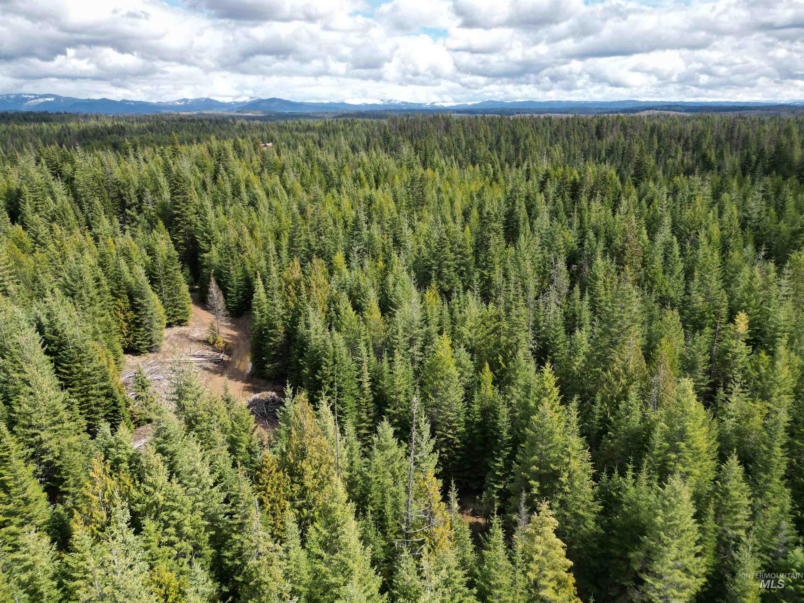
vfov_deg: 56.8
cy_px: 302
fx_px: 557
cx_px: 402
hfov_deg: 71.6
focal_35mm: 24
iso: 110
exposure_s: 1/2000
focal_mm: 6.72
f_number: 1.7
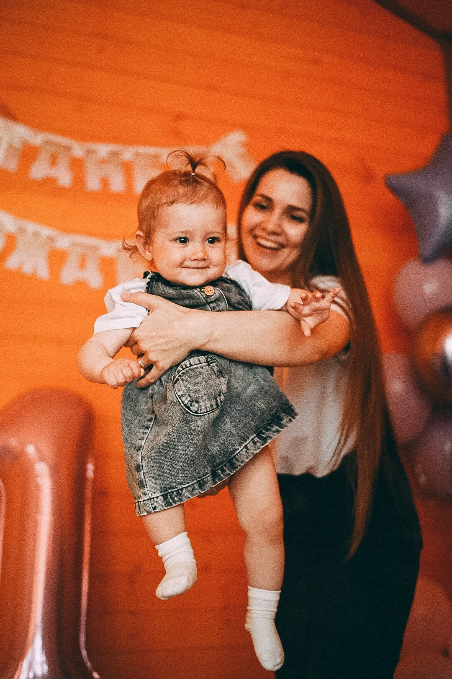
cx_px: 226
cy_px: 340
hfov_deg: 27.0
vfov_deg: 39.6
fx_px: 942
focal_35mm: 50
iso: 3200
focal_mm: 50
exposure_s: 1/320
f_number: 2
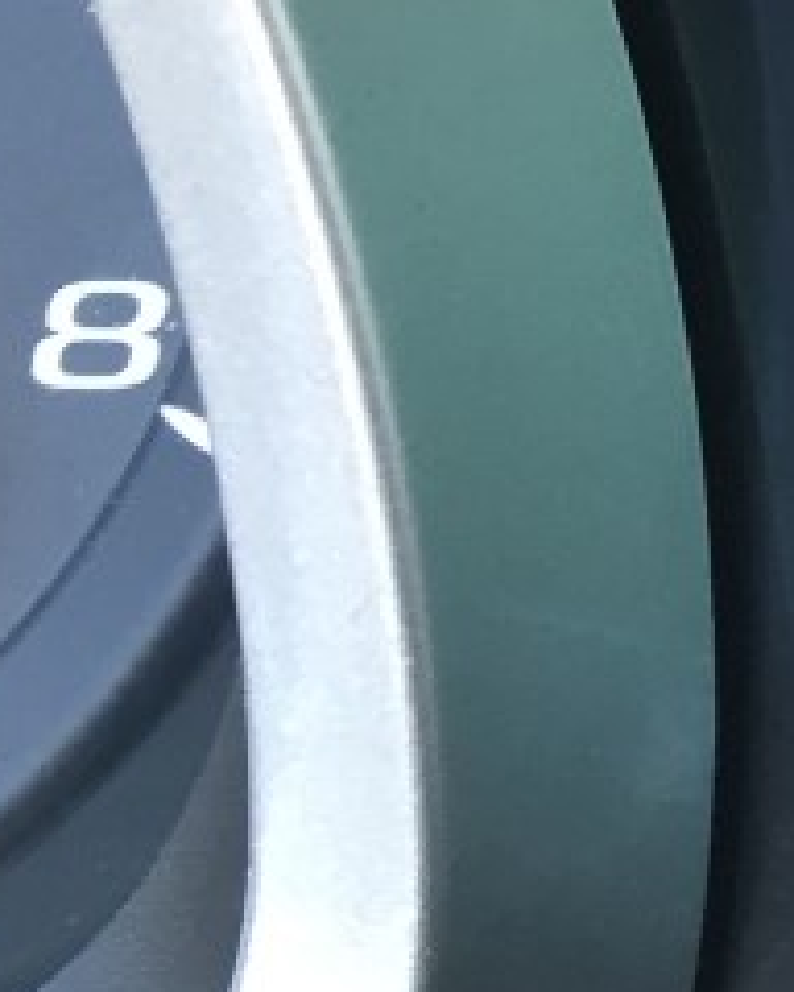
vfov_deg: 15.8
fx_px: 3554
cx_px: 1927
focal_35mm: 121
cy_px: 149
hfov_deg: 10.8
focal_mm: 4.15
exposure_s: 1/30
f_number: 2.2
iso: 64
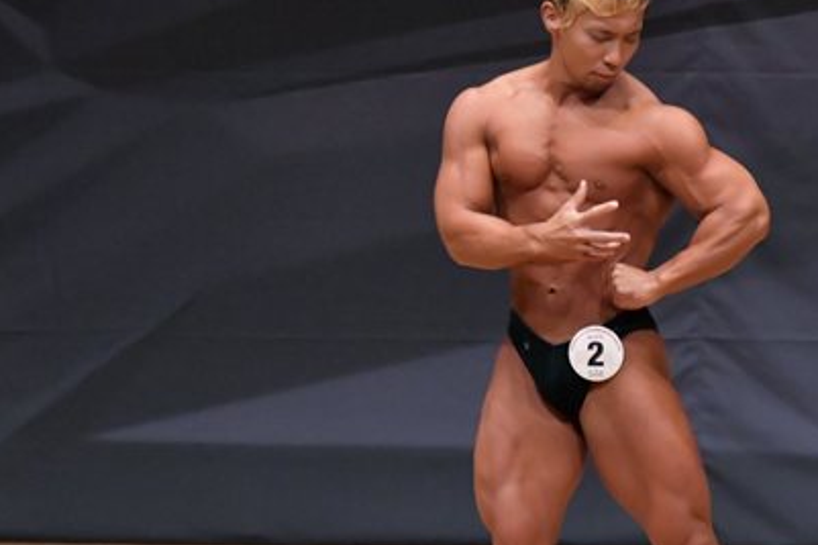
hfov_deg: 3.6
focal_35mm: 580
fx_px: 13173
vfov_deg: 2.4
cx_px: 542
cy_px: 331
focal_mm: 200
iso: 6400
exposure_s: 1/400
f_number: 5.6
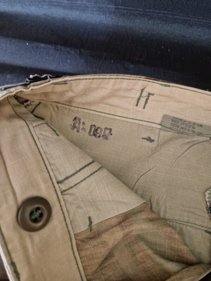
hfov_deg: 58.9
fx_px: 187
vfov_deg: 73.9
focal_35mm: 23
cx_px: 106
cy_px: 140
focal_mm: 5.4
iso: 500
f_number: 1.8
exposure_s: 1/20
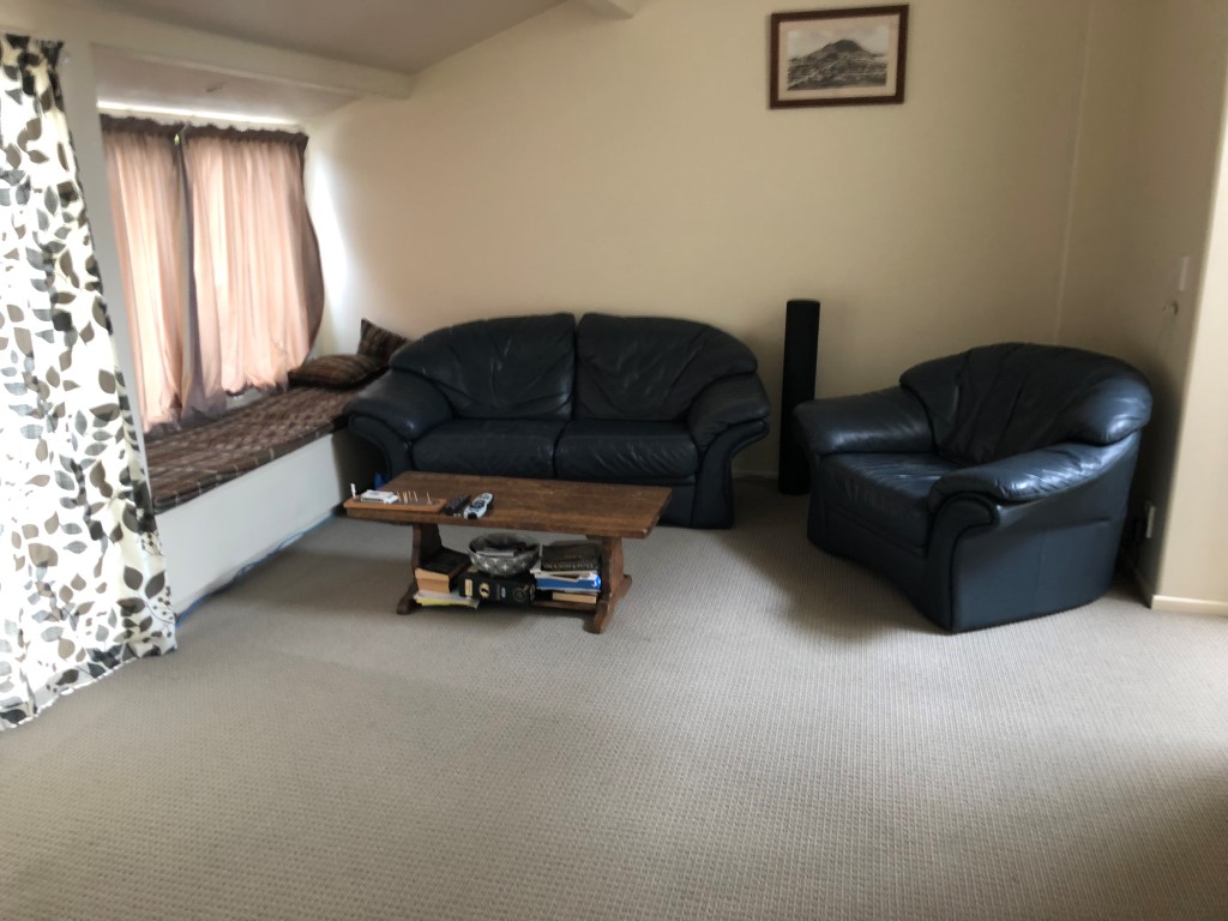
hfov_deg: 61.7
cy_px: 460
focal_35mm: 29
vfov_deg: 48.2
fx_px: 1029
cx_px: 614
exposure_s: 1/17
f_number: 1.8
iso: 40
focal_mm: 3.99
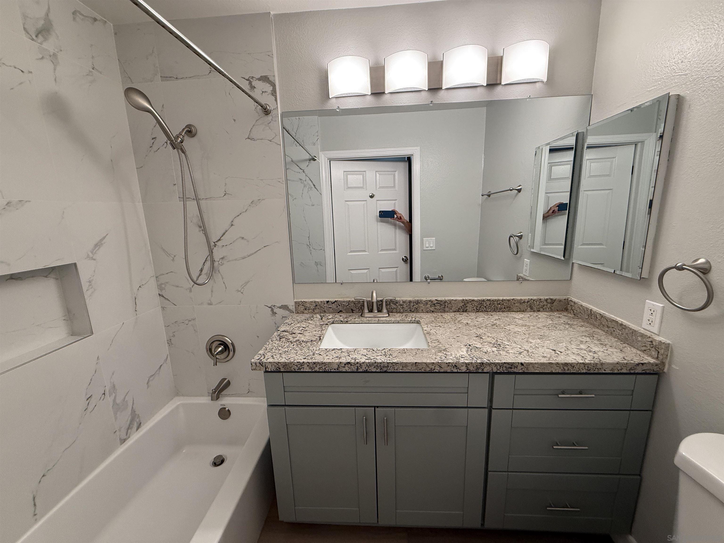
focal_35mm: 14
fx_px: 293
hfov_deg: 102.1
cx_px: 362
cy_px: 272
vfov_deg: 85.7
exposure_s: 1/120
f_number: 2.2
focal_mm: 2.22
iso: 160
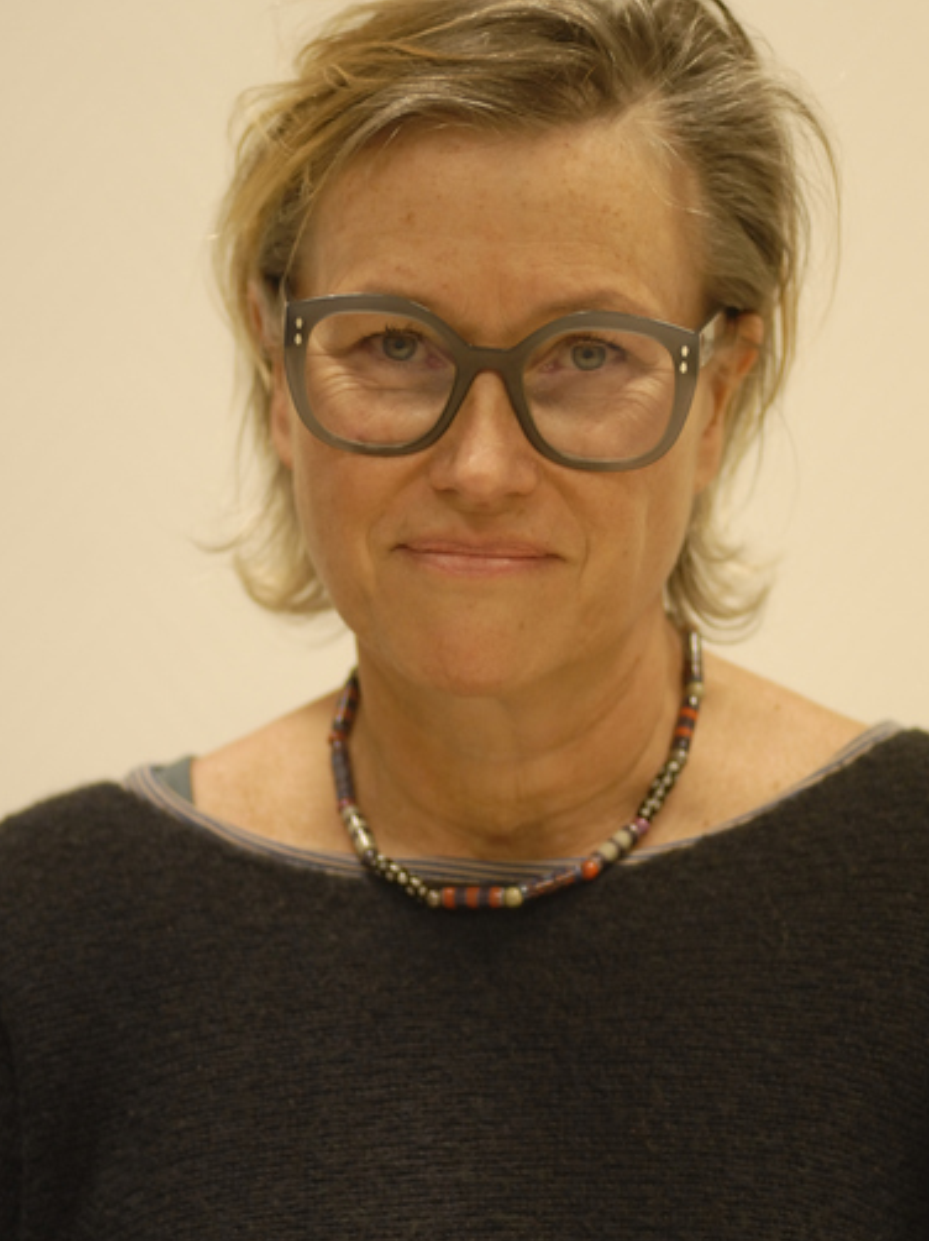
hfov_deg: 4.8
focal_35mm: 311
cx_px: 460
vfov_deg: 6.4
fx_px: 11138
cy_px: 702
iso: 640
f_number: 2.8
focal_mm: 180
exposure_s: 1/60
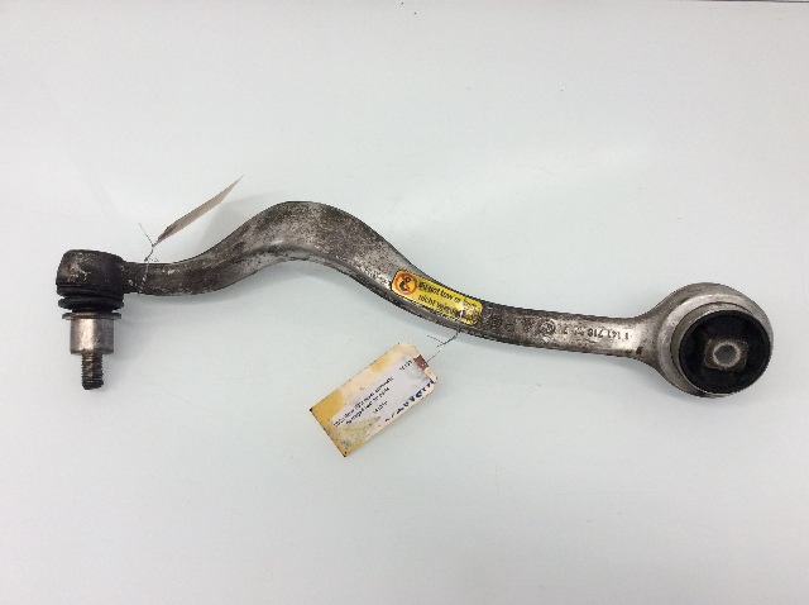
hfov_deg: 56.9
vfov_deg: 44.1
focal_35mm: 32
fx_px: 747
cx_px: 404
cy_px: 302
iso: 64
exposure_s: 1/120
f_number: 2.4
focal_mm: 3.3
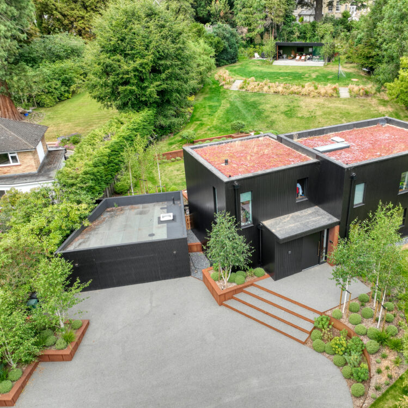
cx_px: 261
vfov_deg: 55.6
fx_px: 387
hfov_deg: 54.8
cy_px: 201
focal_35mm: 29
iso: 120
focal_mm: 12.29
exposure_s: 1/80
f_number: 2.8
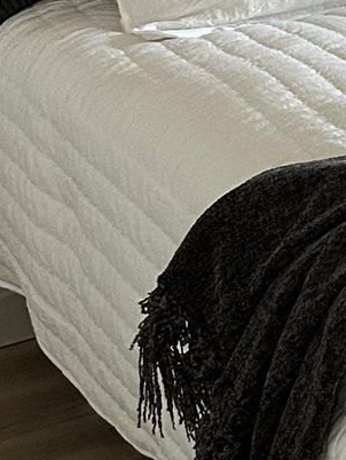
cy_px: 141
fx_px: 1984
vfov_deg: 13.2
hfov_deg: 9.2
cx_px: 746
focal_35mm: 149
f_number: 1.5
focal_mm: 5.7
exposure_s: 1/60
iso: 320
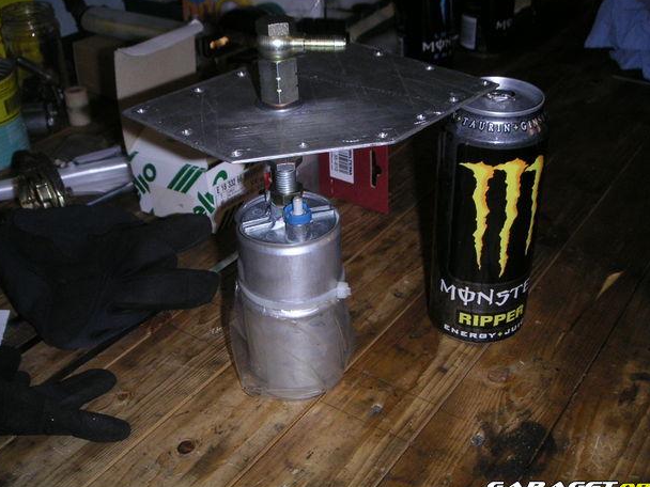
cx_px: 327
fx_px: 751
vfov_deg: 36.0
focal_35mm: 40
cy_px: 241
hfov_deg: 46.8
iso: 160
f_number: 6.7
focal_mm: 6
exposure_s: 1/45
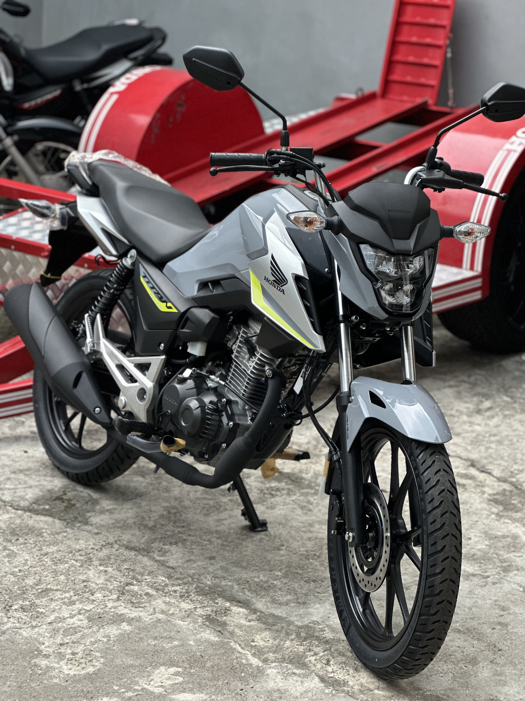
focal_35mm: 77
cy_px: 350
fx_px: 1557
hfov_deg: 19.1
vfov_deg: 25.3
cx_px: 262
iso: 200
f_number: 2.8
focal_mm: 9
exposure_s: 1/120
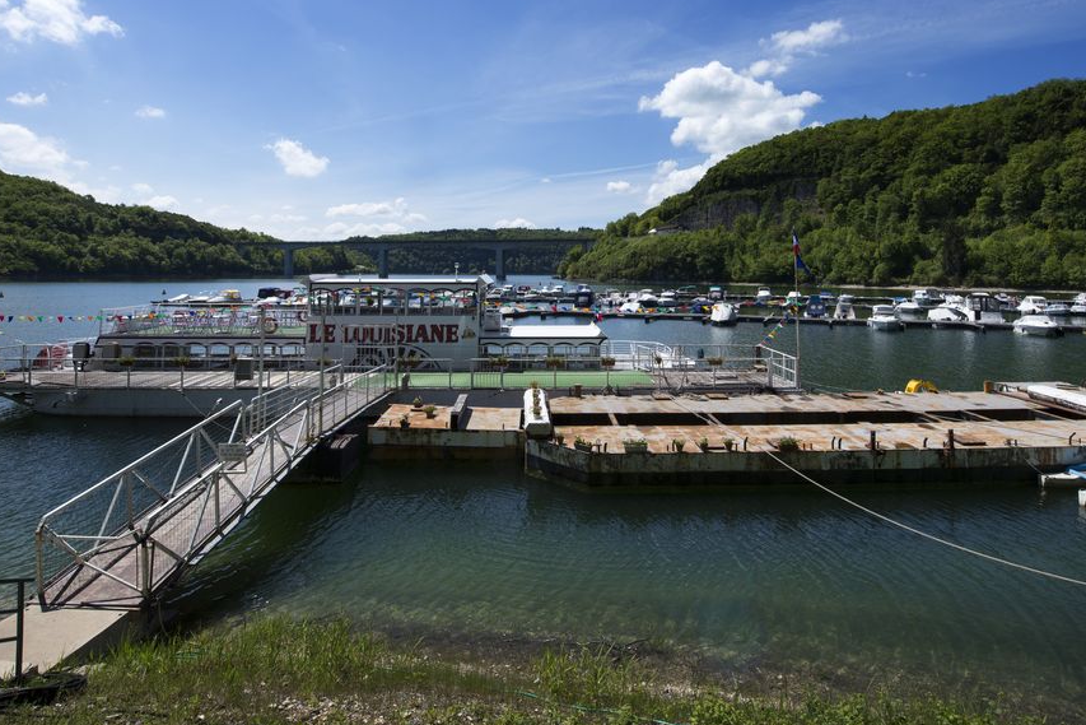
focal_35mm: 21
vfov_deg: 58.1
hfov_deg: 81.2
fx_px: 634
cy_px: 238
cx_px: 556
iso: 160
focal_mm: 14
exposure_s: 1/320
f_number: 11
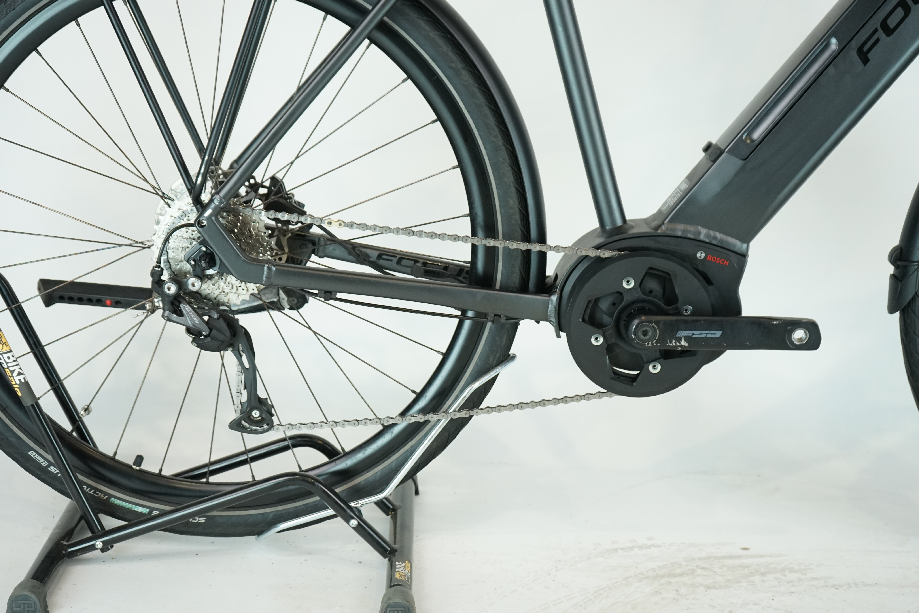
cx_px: 460
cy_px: 306
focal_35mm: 58
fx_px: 1480
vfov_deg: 23.4
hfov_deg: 34.5
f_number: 5.6
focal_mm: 58
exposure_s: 1/200
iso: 1600
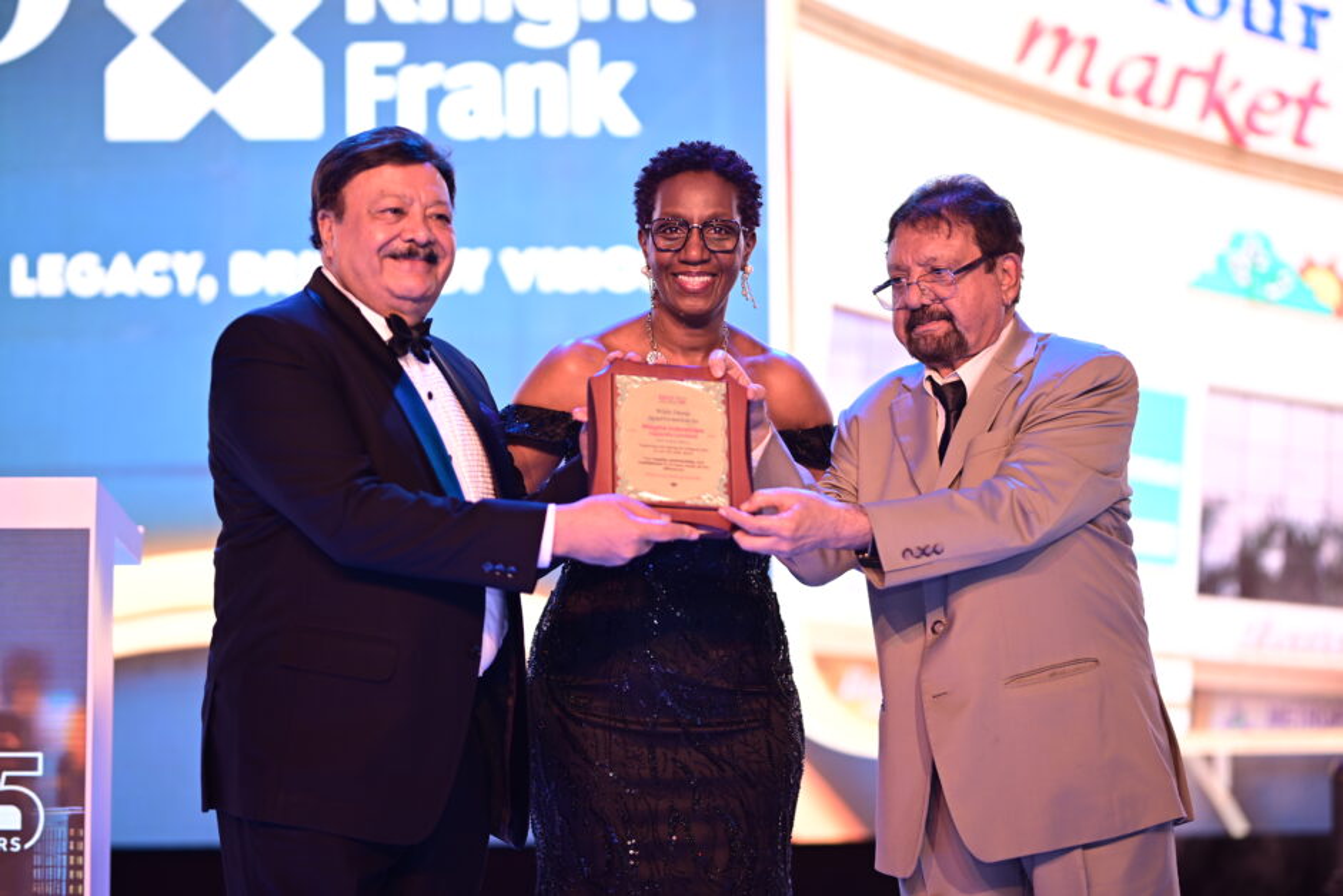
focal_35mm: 85
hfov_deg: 23.9
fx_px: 3172
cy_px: 448
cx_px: 672
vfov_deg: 16.1
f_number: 1.4
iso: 100
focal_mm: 85
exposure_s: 1/125
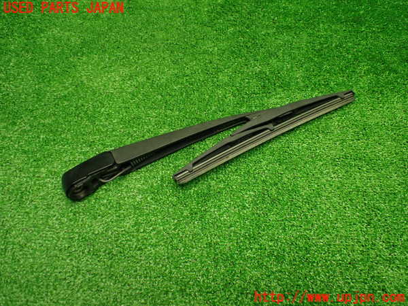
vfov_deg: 46.8
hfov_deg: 60.0
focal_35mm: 30
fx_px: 354
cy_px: 153
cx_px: 204
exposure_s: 1/125
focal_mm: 5.4
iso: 500
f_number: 2.3
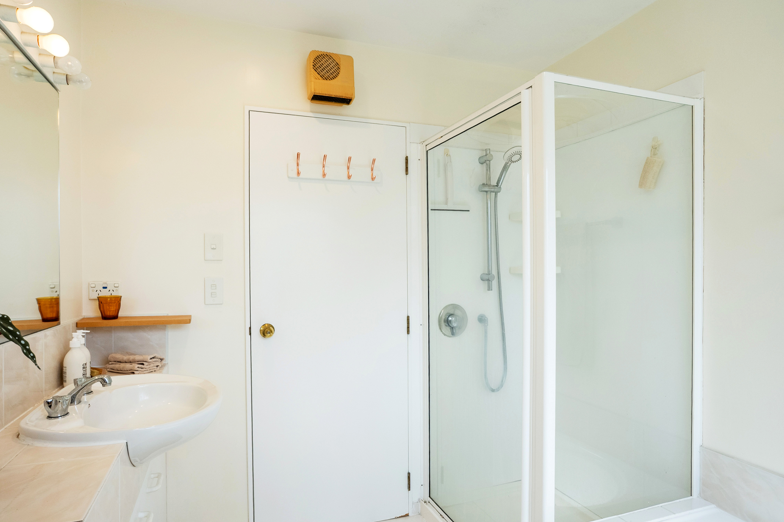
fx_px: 392
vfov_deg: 67.4
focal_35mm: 18
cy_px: 267
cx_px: 372
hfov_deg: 89.9
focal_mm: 17
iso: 500
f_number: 9
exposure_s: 1/200
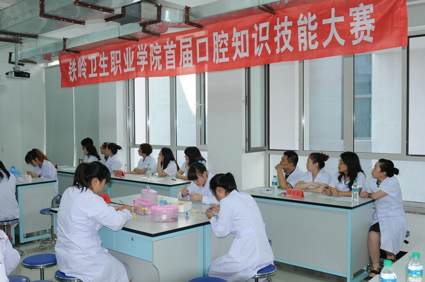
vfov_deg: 36.7
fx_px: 424
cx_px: 212
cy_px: 141
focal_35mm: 36
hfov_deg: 53.2
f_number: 4
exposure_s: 1/125
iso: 400
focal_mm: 24
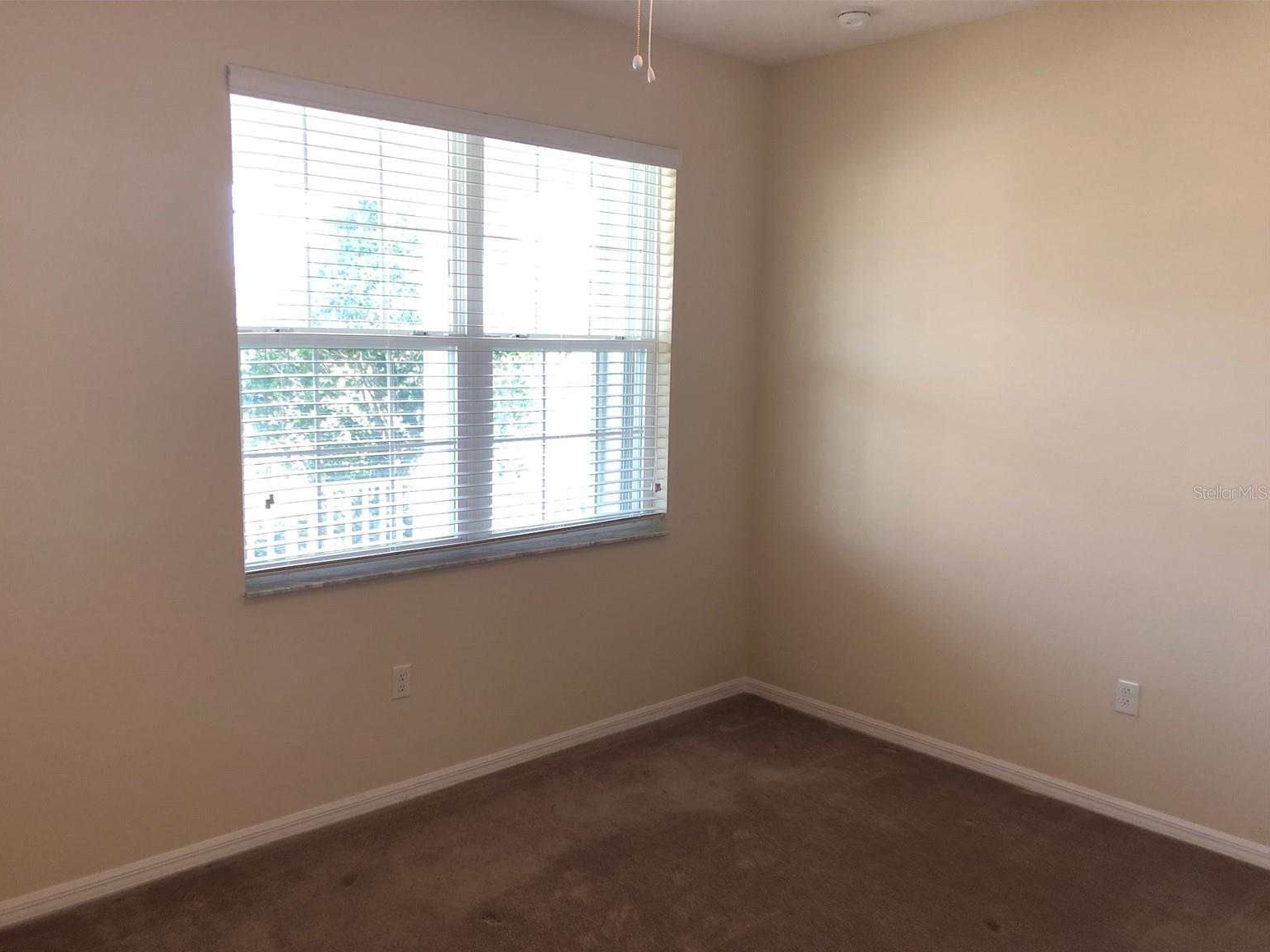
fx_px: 1064
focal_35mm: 29
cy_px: 492
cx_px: 613
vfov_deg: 48.2
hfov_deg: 61.6
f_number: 1.8
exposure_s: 1/30
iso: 40
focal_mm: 4
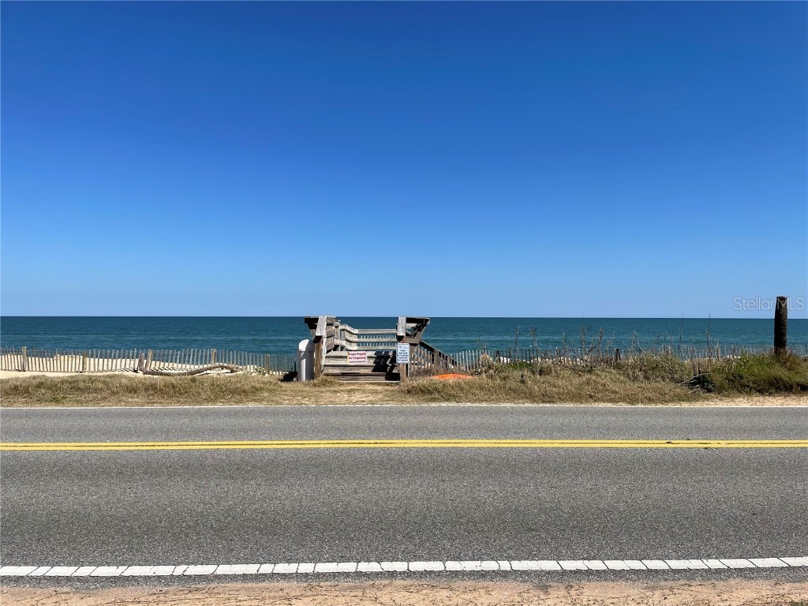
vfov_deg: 53.1
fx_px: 607
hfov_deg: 67.3
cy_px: 303
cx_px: 404
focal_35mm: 26
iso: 32
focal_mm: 4.2
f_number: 1.6
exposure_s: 1/5814
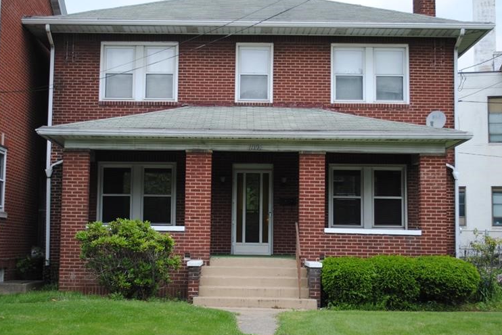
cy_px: 168
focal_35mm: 55
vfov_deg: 24.6
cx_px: 242
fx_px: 767
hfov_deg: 36.2
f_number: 5
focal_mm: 34
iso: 100
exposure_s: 1/250
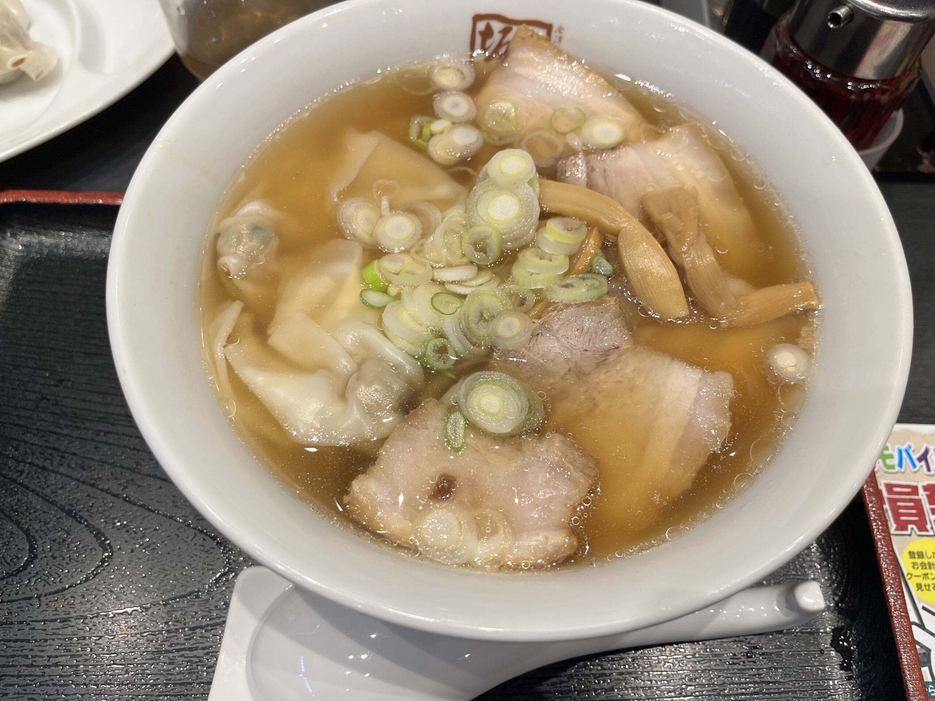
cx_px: 468
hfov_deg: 67.3
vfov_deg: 53.1
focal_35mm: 26
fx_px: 702
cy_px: 350
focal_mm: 5.1
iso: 64
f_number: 1.6
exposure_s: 1/121
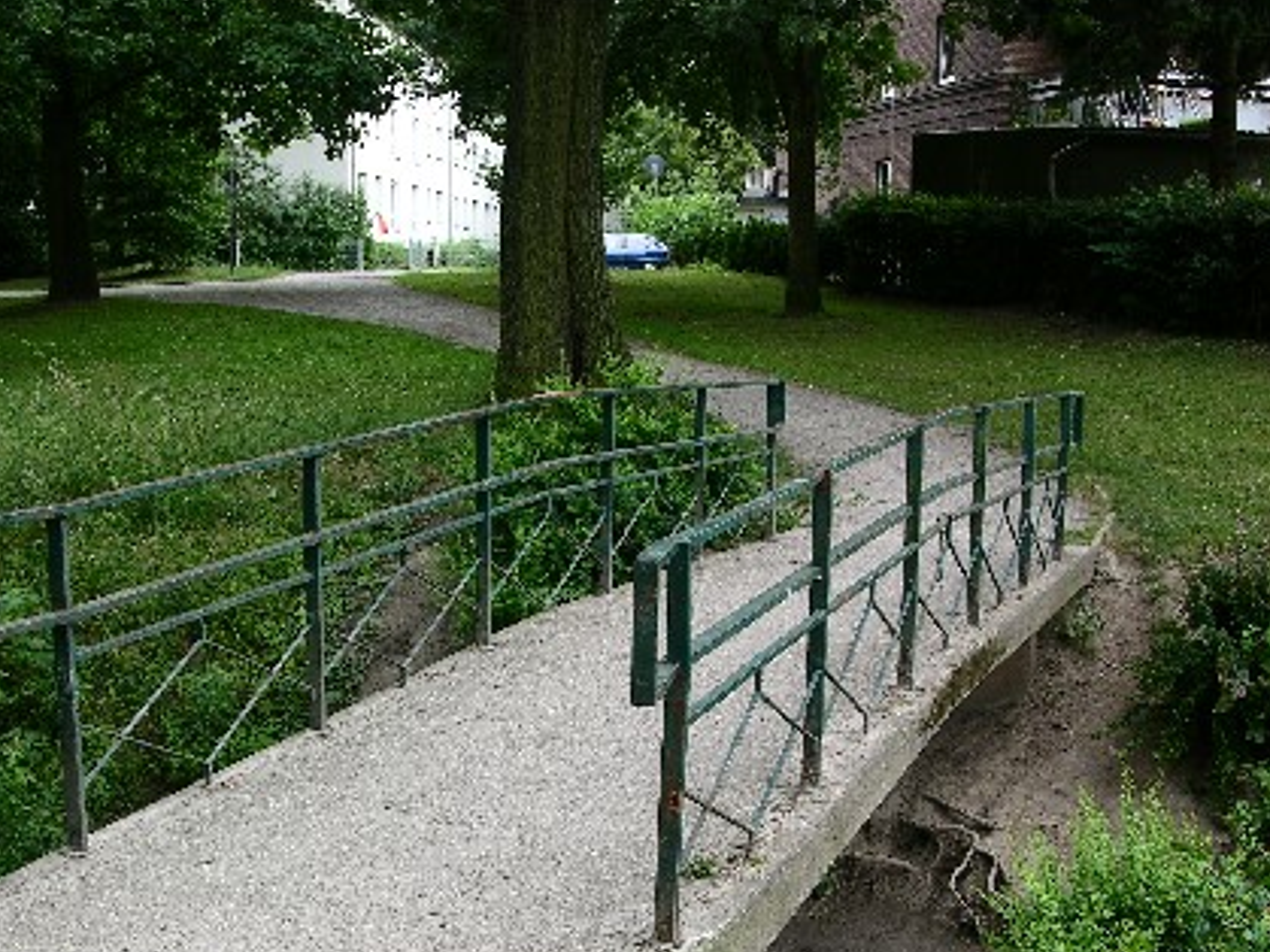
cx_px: 526
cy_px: 640
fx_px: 1797
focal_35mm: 49
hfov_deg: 38.8
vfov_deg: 29.4
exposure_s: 1/42.5
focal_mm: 8.9
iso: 50
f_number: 5
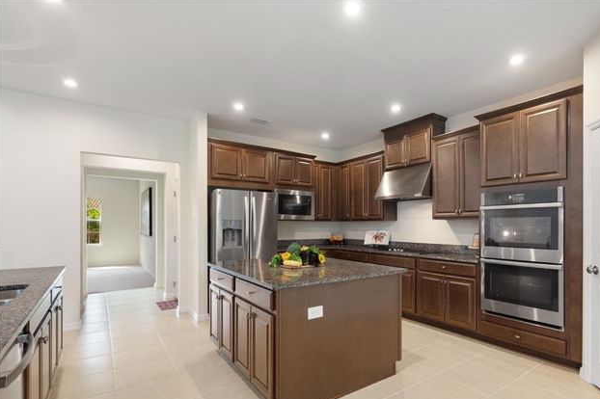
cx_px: 335
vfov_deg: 70.1
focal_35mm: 17
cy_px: 223
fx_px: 283
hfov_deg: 92.9
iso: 400
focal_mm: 10
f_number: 4.5
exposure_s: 1/60
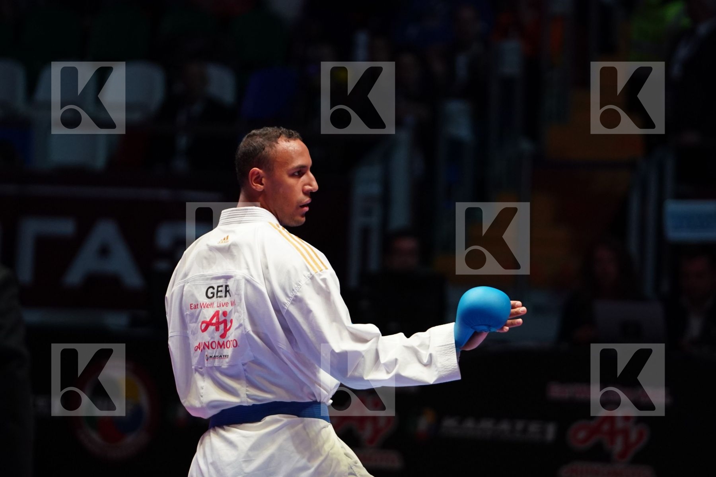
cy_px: 238
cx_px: 358
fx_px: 5091
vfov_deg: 5.4
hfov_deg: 8.0
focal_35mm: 256
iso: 2000
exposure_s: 1/1000
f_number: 2.8
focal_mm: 171
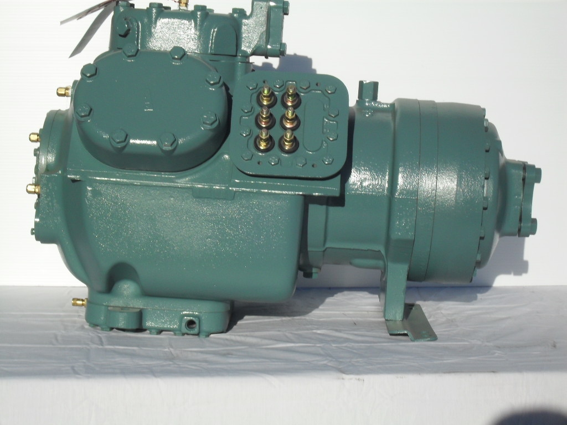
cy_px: 212
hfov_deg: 22.0
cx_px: 284
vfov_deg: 16.6
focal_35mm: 89
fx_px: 1458
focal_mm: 15.7
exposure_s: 1/180
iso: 100
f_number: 14
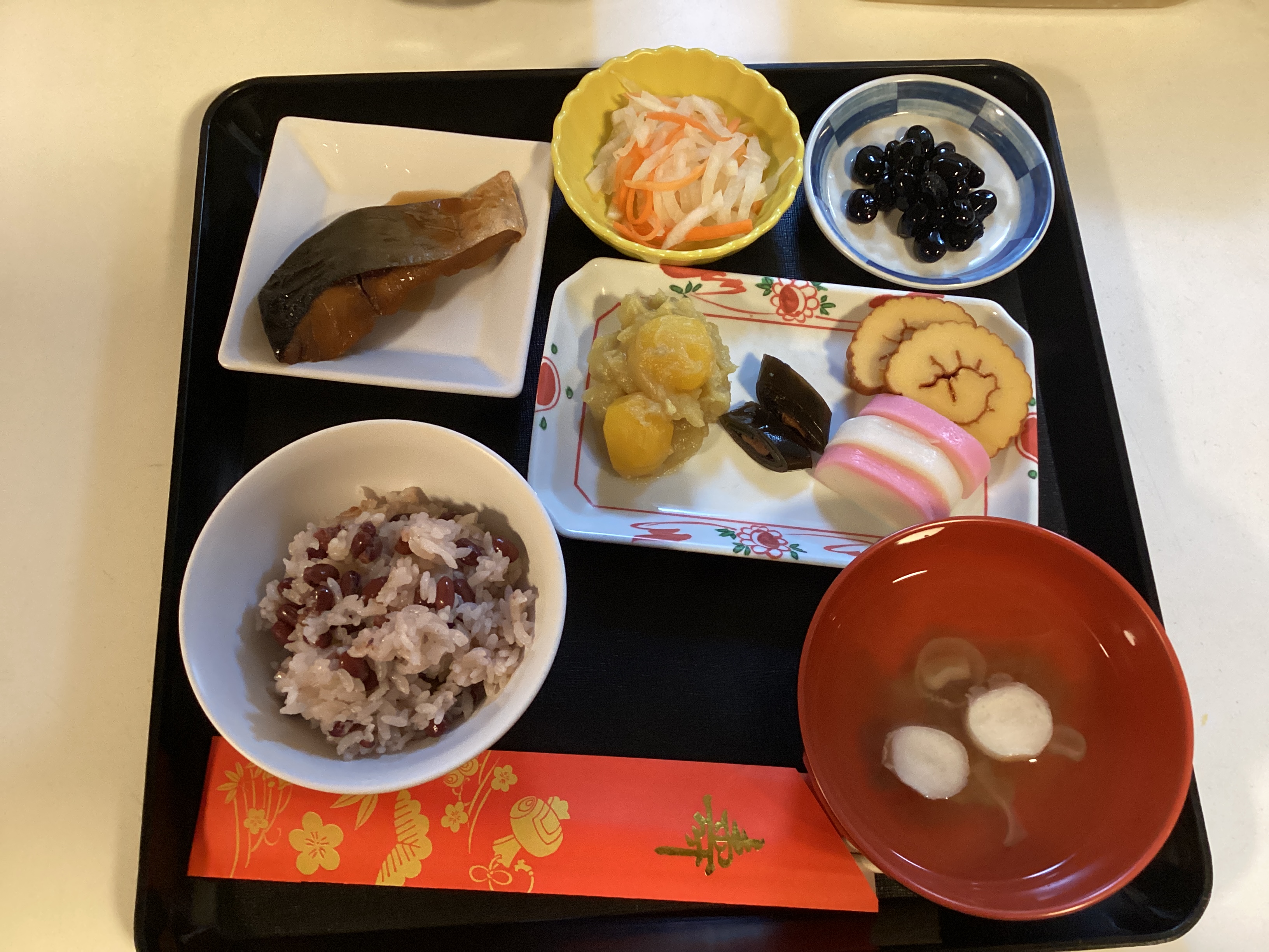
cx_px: 634
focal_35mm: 31
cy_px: 476
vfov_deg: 45.4
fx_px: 1136
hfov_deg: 58.4
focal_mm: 3.3
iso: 320
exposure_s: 1/33
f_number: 2.4
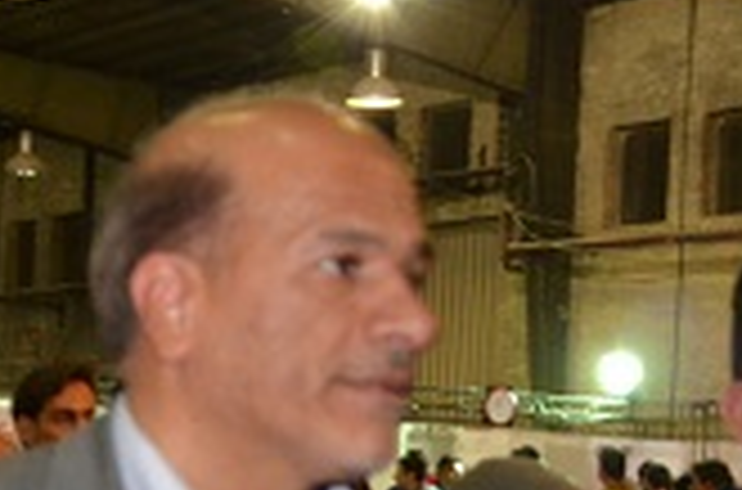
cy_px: 690
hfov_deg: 18.1
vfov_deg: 12.4
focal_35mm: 105
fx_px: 2158
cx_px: -256
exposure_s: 1/60
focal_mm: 18
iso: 800
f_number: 3.5
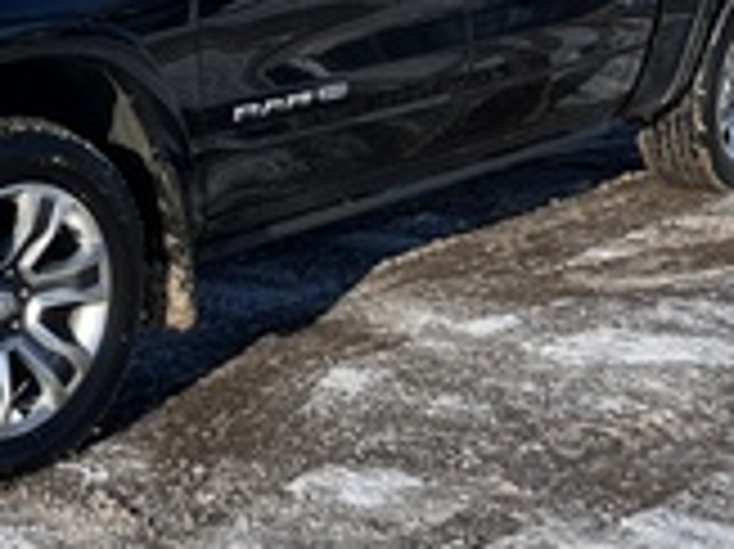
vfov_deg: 21.6
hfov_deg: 27.7
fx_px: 1420
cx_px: 45
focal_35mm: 67
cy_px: 101
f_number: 1.6
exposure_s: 1/2632
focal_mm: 5.1
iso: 50
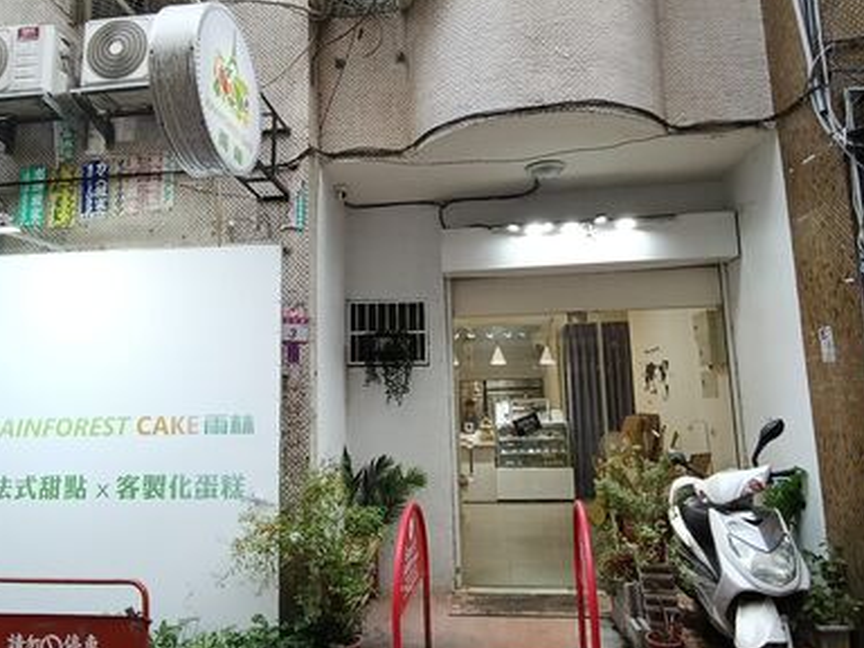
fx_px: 624
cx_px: 407
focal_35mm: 25
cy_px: 310
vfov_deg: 54.9
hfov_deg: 69.3
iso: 160
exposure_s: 1/60
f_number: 2.2
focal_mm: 1.68
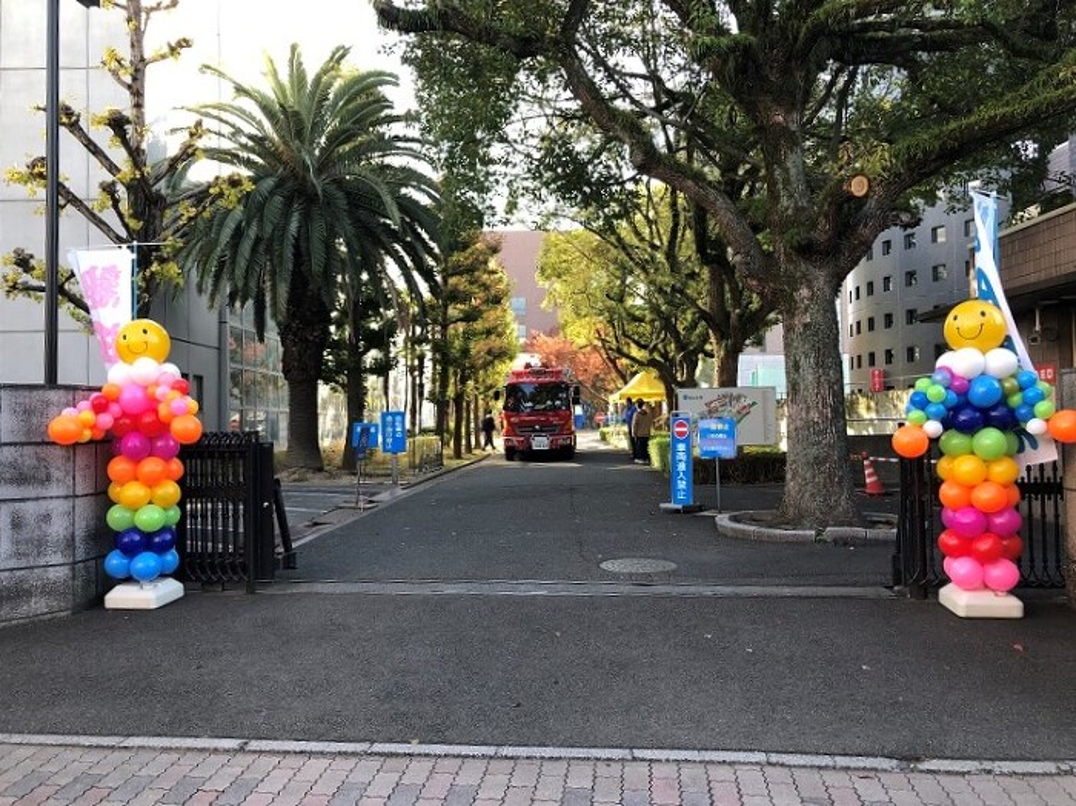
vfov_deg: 49.7
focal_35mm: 28
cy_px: 403
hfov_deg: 63.5
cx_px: 538
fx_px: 870
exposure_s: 1/120
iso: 32
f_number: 1.8
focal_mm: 3.99
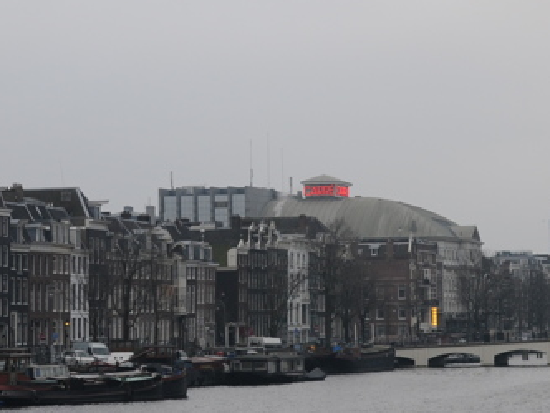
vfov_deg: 9.5
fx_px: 2470
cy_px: 275
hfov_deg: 12.6
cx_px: 442
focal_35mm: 155
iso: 200
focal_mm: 35
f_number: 5
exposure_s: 1/100
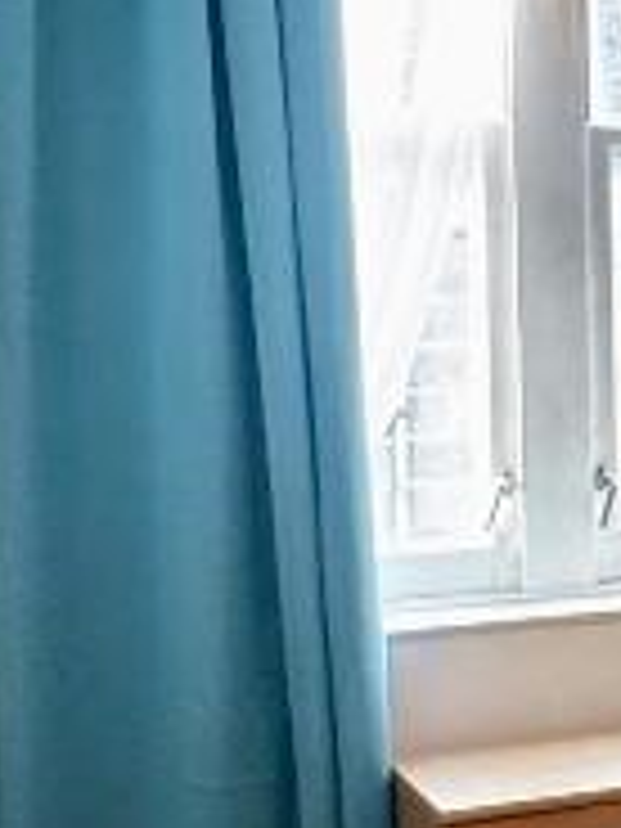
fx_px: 1866
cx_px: 1318
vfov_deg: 25.0
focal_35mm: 78
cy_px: 418
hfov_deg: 14.8
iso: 400
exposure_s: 1/50
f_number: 2.2
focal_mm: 2.22
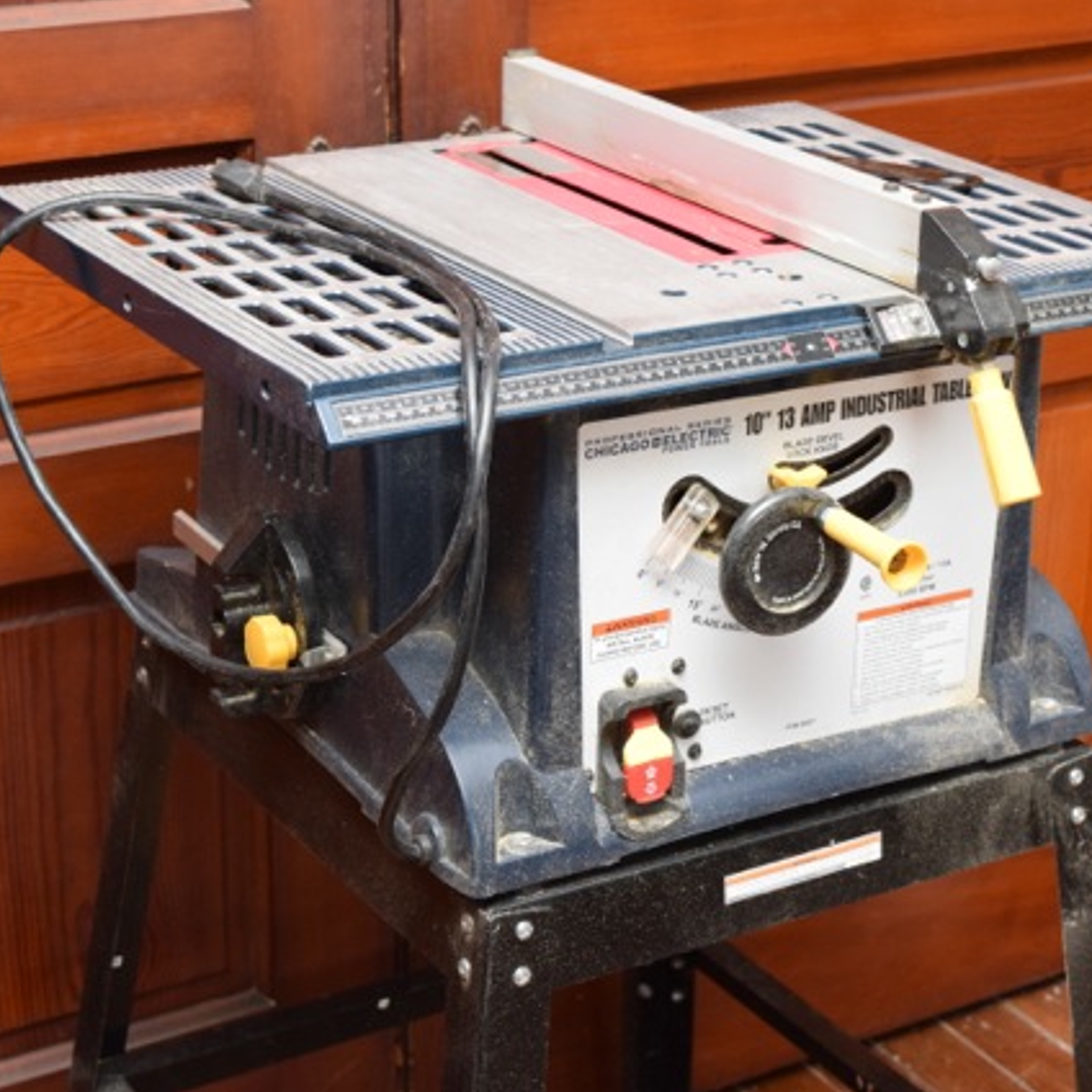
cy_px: 547
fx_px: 2748
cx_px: 634
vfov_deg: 22.5
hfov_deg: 22.5
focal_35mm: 77
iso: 1600
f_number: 5.6
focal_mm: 40
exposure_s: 1/125
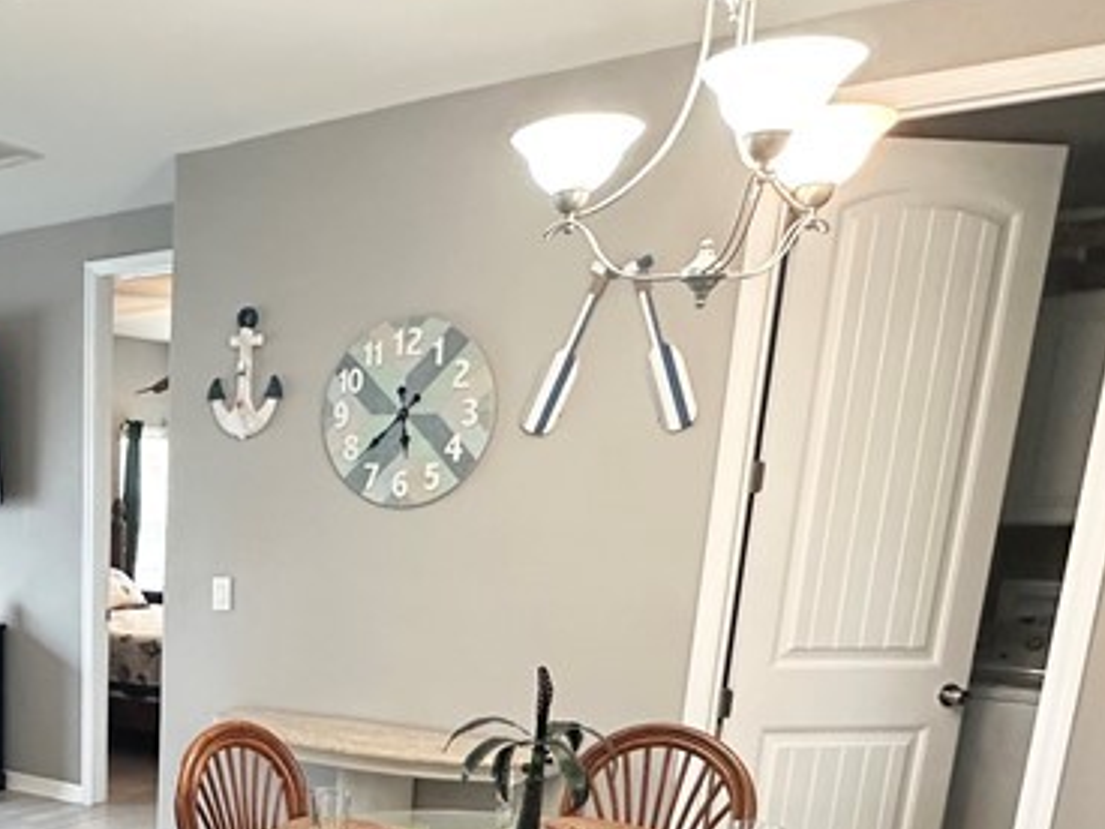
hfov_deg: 42.9
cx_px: 69
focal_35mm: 39
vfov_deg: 34.0
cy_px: 802
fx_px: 1245
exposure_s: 1/60
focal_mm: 2.22
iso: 400
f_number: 2.2
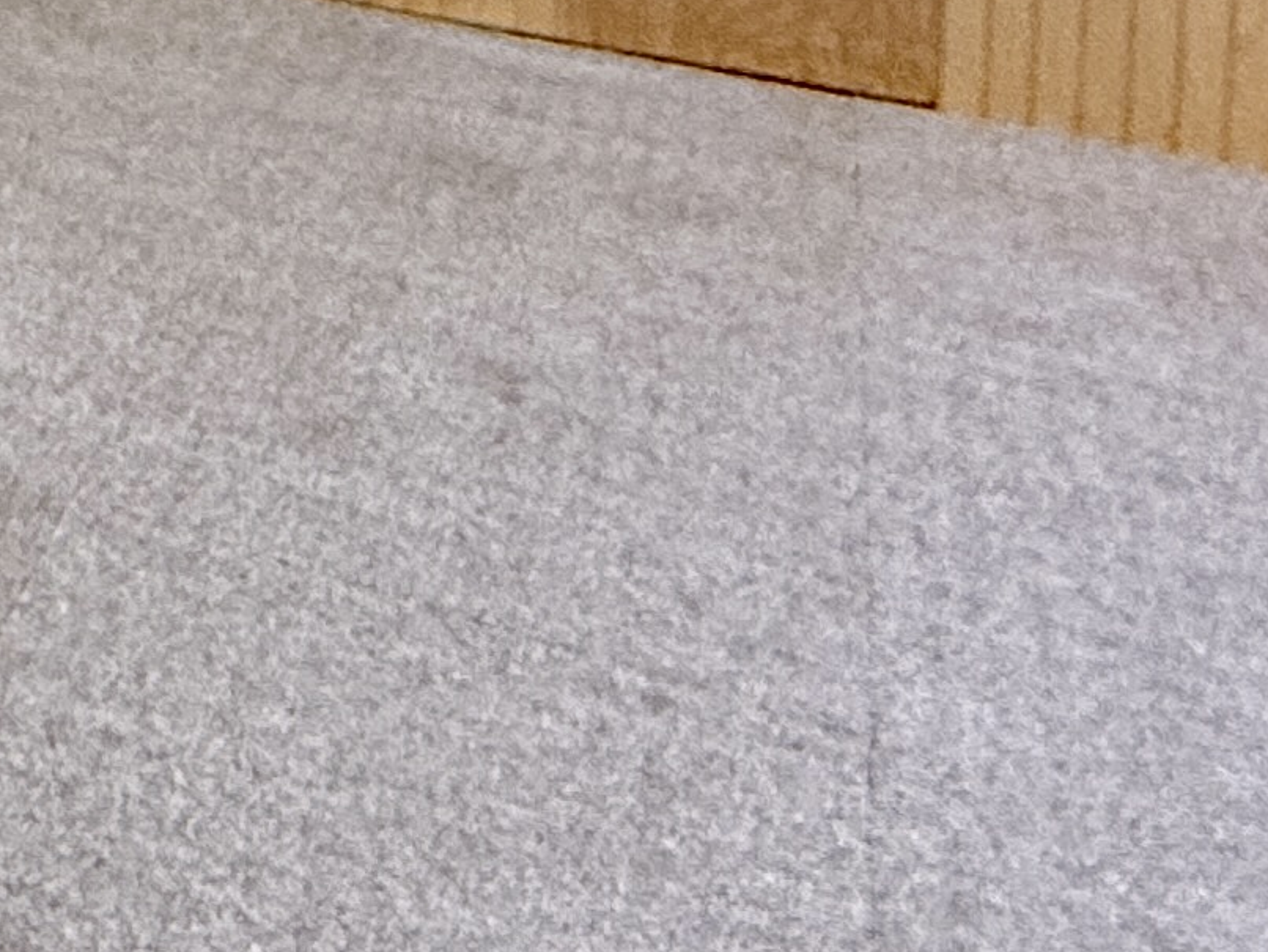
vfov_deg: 17.6
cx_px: -1259
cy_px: -689
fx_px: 2565
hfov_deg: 18.4
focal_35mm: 70
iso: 500
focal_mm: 2.22
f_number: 2.2
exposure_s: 1/60
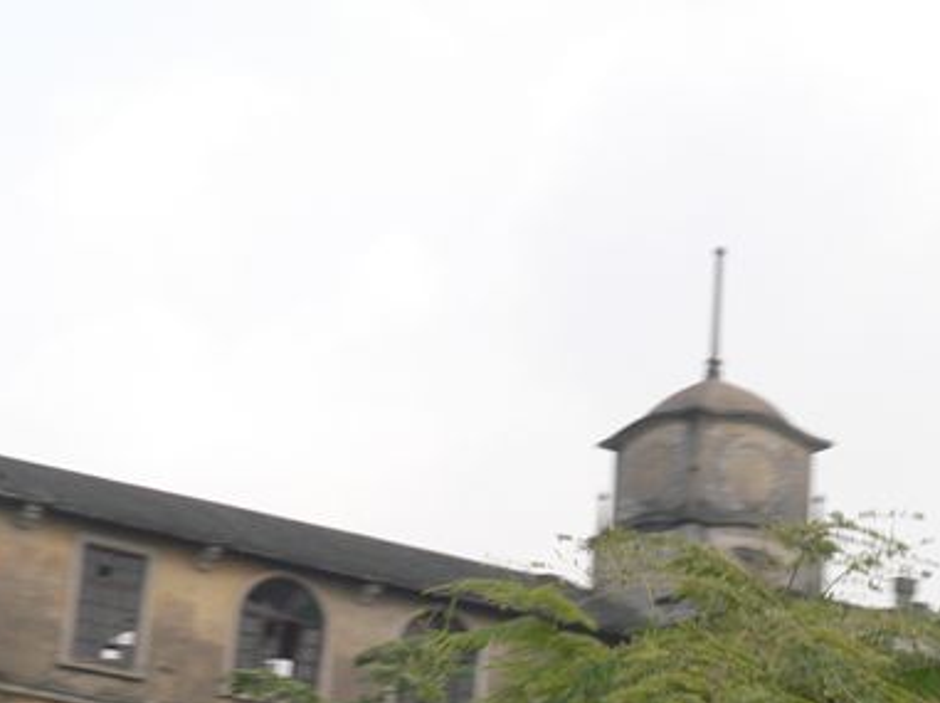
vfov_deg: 20.0
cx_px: 442
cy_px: 534
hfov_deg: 26.7
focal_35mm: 73
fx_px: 1980
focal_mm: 5.8
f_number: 5.6
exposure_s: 1/320
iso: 100
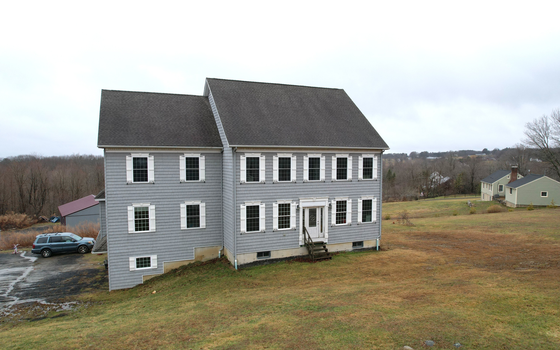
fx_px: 351
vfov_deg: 53.0
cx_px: 285
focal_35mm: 23
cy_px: 182
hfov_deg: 77.1
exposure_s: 1/800
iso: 100
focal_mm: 8.38
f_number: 2.8
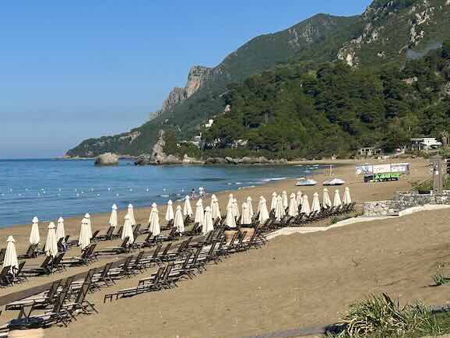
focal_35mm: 85
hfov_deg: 22.6
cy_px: 212
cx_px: 63
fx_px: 1105
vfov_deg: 17.4
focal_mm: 6.86
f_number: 1.78
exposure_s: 1/7634
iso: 64
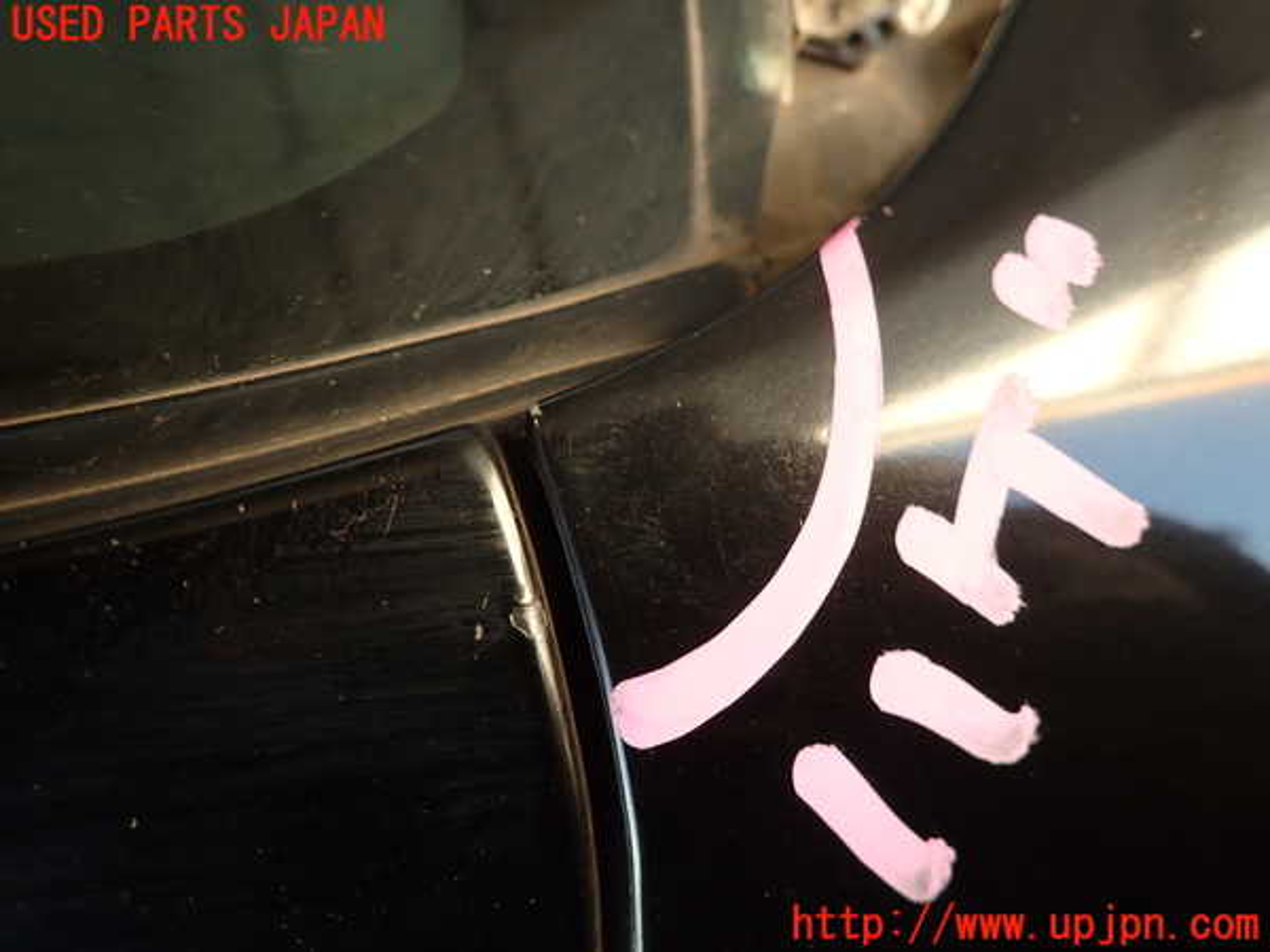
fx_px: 917
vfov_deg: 54.9
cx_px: 635
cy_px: 476
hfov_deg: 69.4
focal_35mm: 25
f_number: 2
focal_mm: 4.5
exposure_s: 1/100
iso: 100
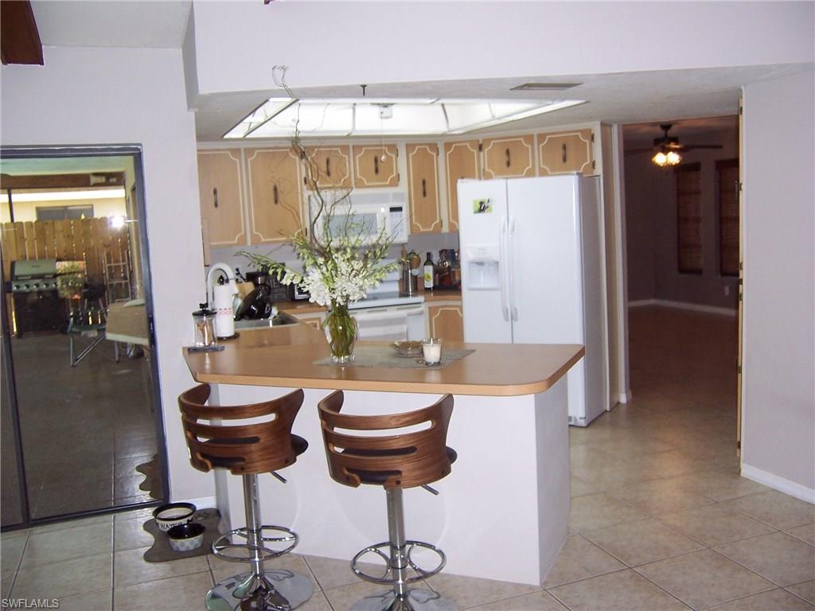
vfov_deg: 42.9
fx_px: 777
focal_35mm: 33
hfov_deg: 55.4
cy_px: 306
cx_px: 408
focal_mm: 5.5
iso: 140
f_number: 2.8
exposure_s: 1/60
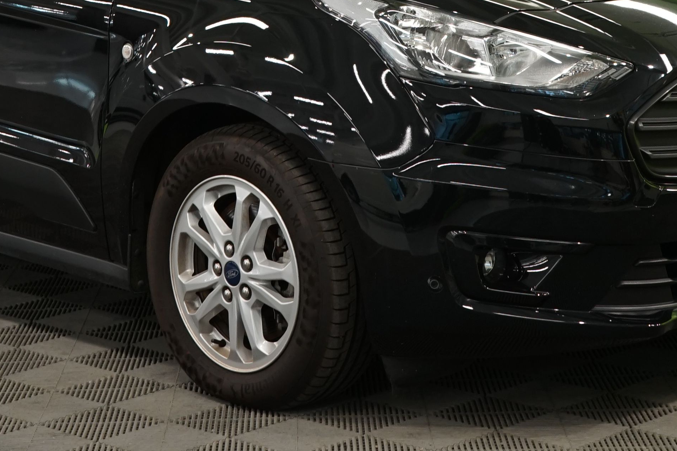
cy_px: -123
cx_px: 307
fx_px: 2012
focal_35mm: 107
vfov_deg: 12.4
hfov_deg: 19.1
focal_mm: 34
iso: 500
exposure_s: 1/25
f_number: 7.1
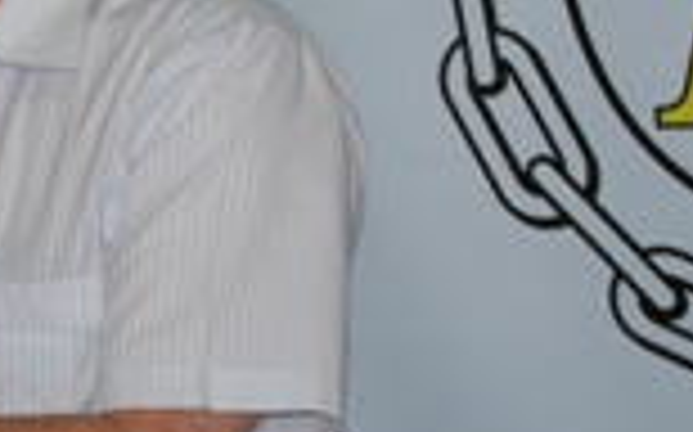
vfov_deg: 6.7
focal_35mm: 196
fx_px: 3699
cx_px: -493
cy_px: 223
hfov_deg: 10.2
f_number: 5
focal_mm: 34
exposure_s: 1/60
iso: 200
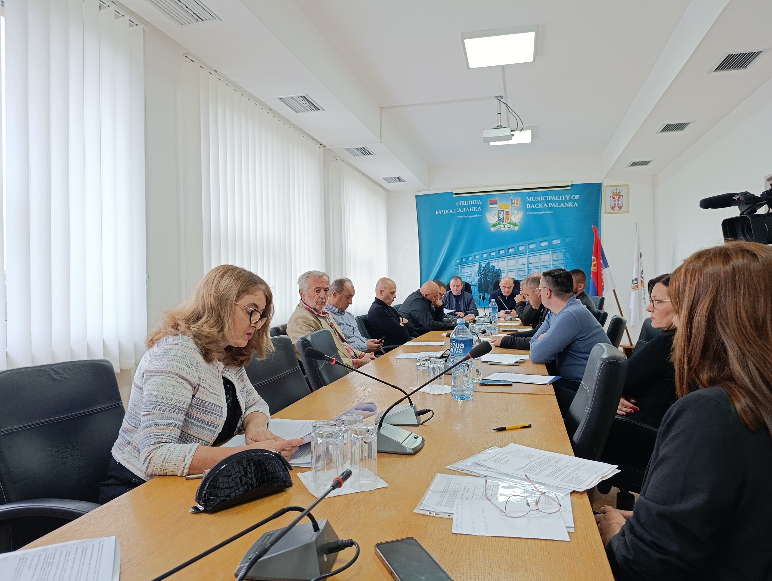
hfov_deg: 73.8
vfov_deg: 59.0
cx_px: 386
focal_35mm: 23
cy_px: 290
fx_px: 514
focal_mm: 6.11
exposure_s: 1/100
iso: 698
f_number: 1.65
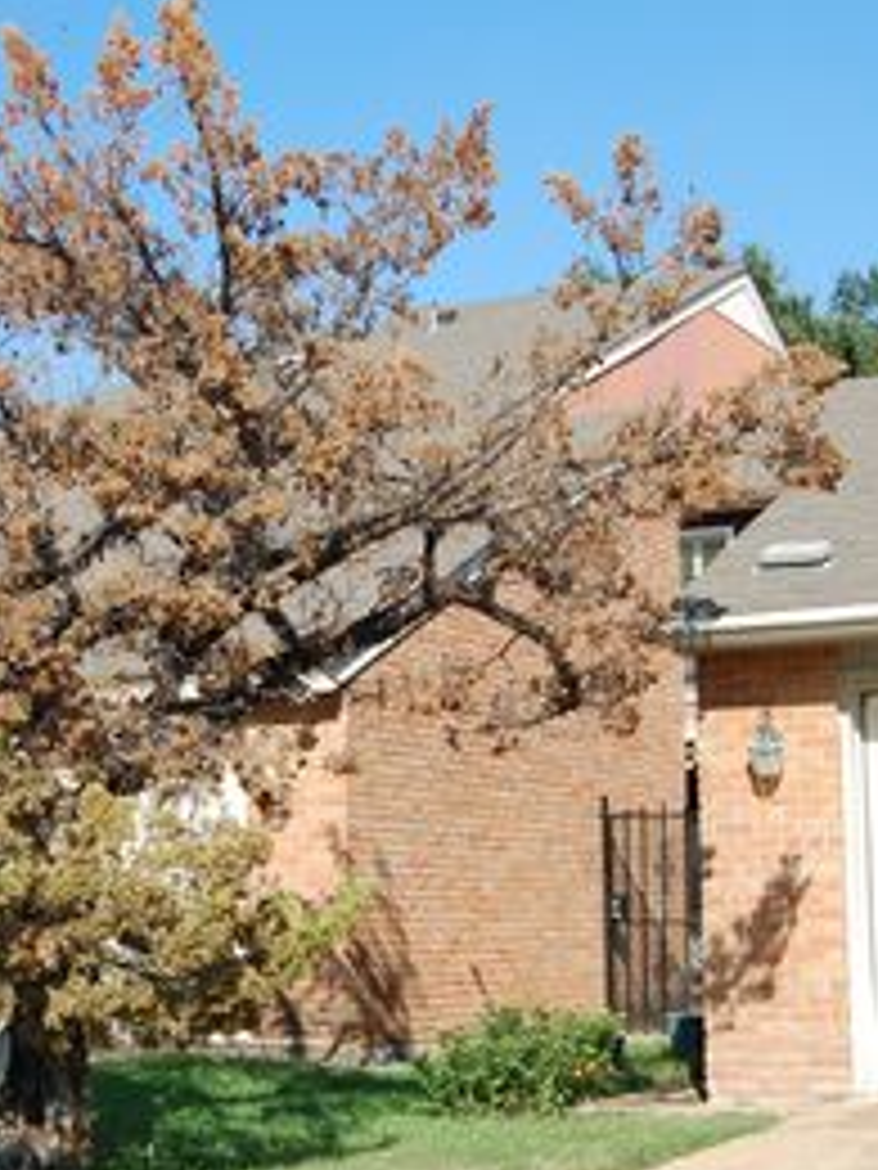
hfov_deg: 20.3
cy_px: 632
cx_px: 257
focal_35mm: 72
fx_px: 2435
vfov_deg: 27.0
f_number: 9
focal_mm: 26
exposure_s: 1/320
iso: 200
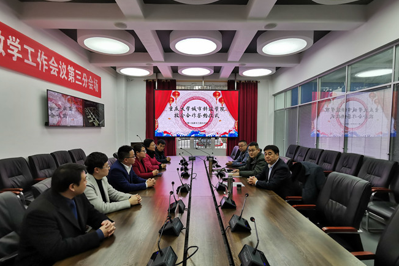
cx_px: 199
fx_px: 211
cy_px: 140
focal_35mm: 19
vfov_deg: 64.5
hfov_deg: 86.9
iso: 160
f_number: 2.2
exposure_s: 1/60
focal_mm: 2.26
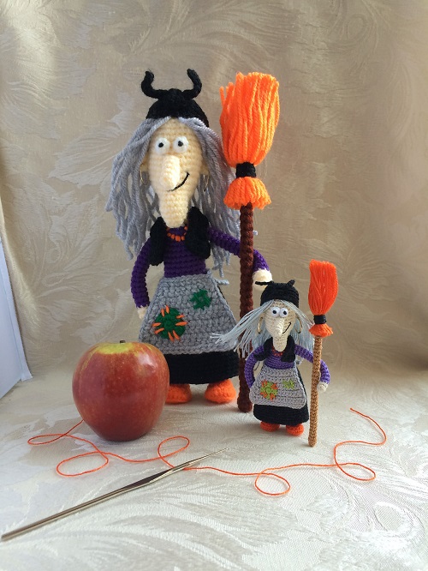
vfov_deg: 61.6
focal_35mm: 29
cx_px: 214
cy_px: 286
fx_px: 478
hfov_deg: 48.3
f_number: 2.2
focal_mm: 4.15
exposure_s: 1/33
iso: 40
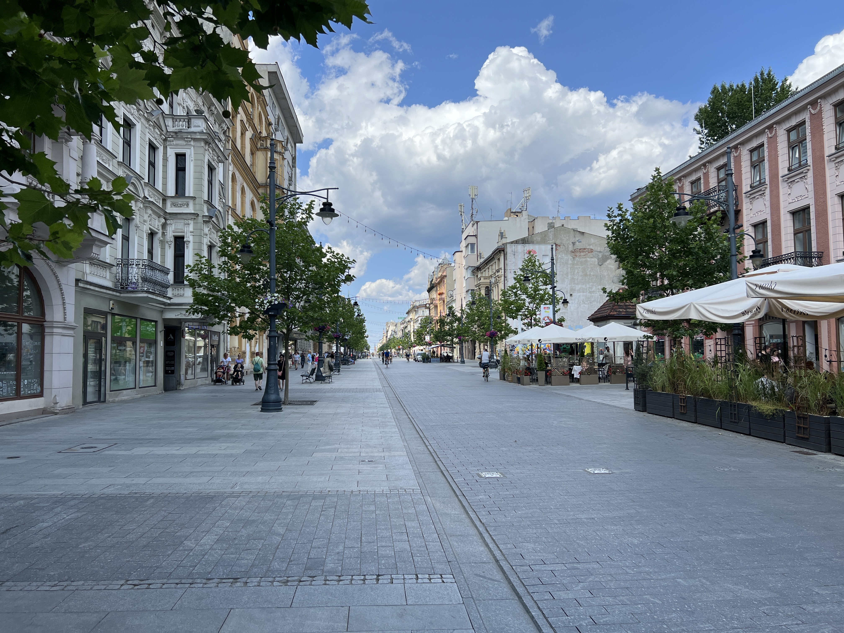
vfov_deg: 53.1
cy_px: 316
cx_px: 422
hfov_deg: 67.3
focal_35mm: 26
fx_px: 634
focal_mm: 5.7
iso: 50
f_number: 1.5
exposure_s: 1/3704
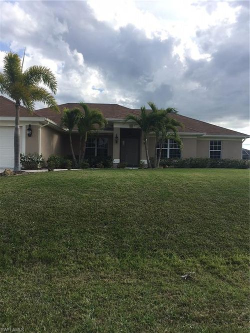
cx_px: 125
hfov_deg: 48.2
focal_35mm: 29
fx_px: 279
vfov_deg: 61.7
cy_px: 166
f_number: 2.2
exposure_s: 1/927
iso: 25
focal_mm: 4.15
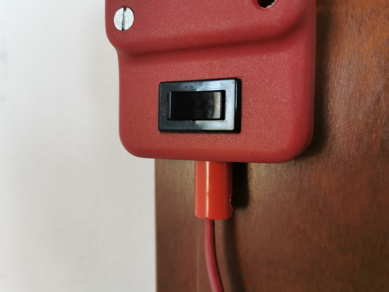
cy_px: 146
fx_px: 303
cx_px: 194
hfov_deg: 65.3
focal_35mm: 27
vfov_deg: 51.4
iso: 200
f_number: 1.6
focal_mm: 5.56
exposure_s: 1/100
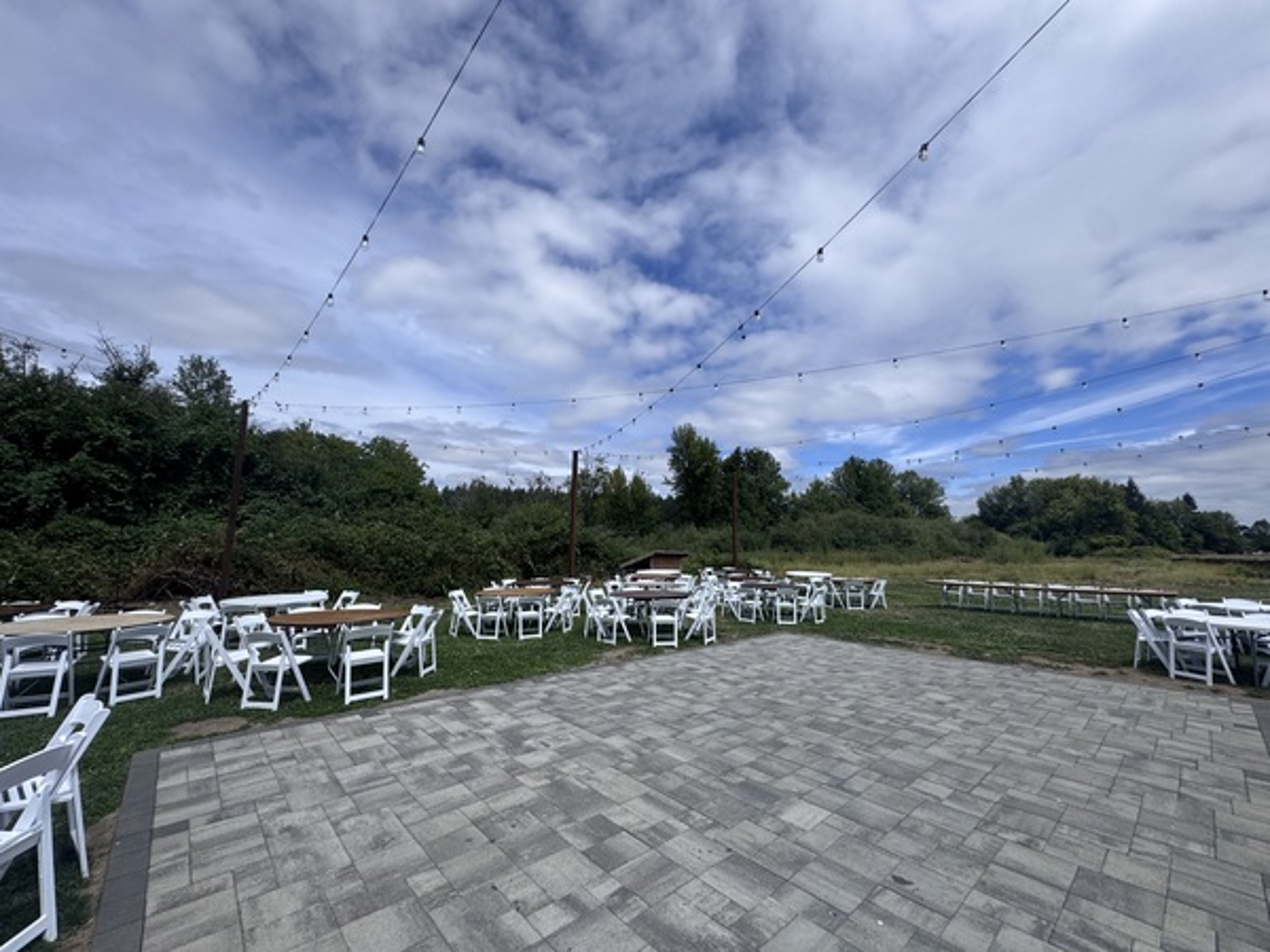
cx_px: 635
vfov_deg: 85.7
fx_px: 514
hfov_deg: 102.1
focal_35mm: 14
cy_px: 476
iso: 50
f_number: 2.2
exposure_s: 1/3106
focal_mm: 2.22
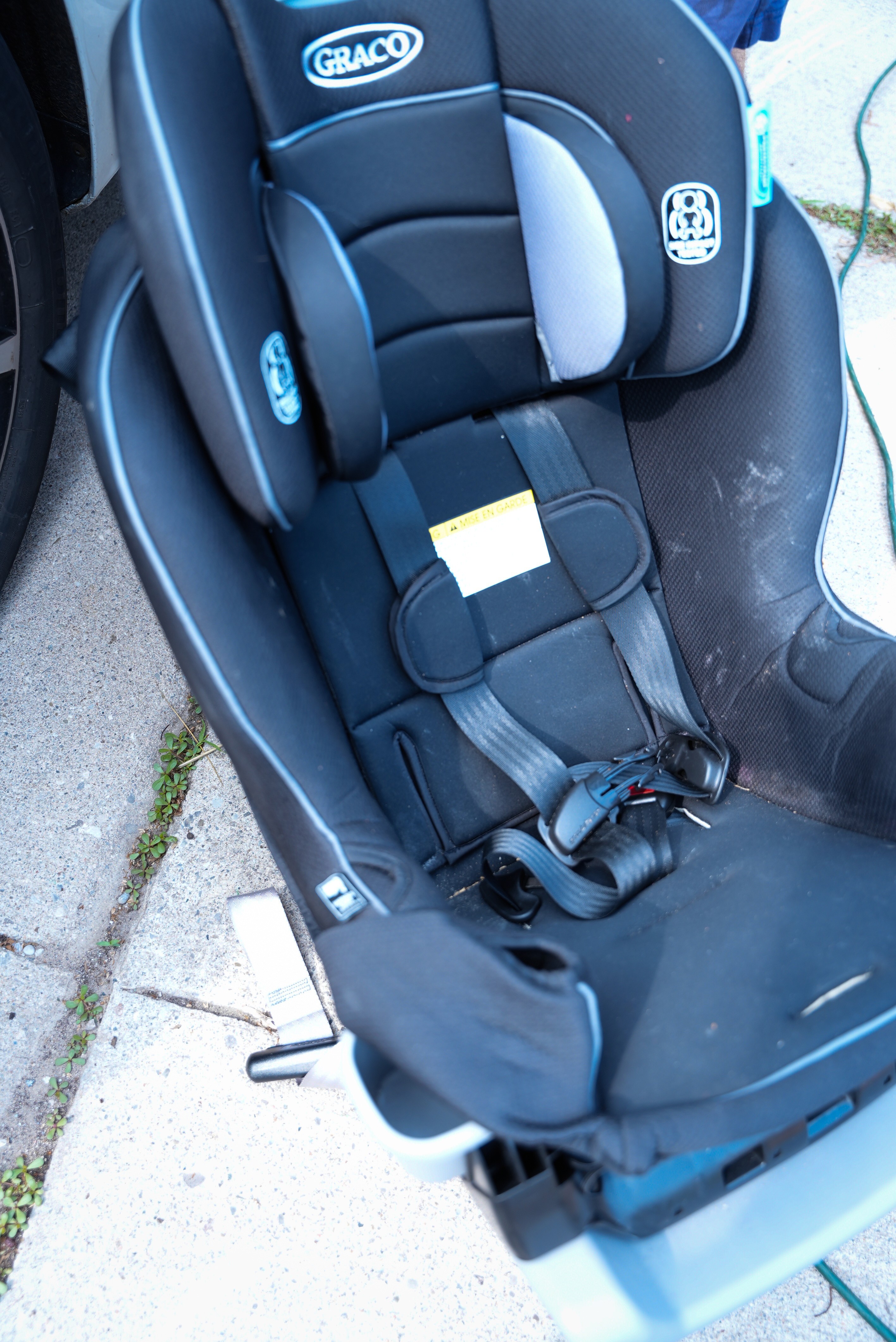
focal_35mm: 30
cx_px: 448
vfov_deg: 61.2
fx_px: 1133
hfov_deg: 43.1
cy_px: 671
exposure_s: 1/125
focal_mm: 30.4
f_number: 3.2
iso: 200
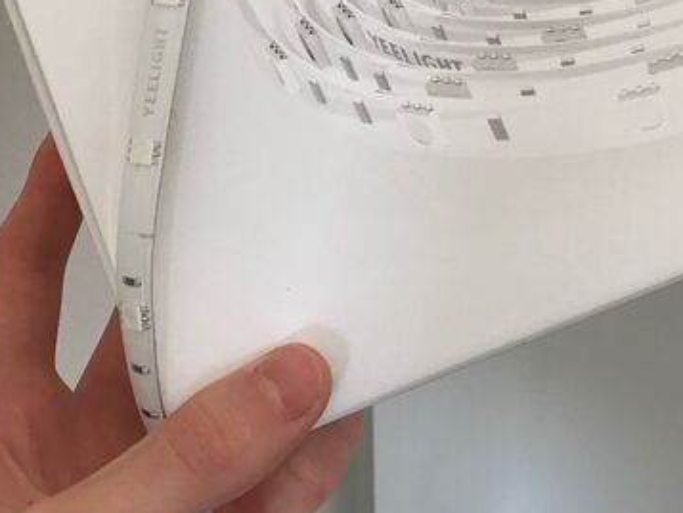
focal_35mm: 65
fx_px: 1283
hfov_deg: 29.7
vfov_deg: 22.1
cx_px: 253
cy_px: 53
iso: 25
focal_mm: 3.99
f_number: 1.8
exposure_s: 1/33
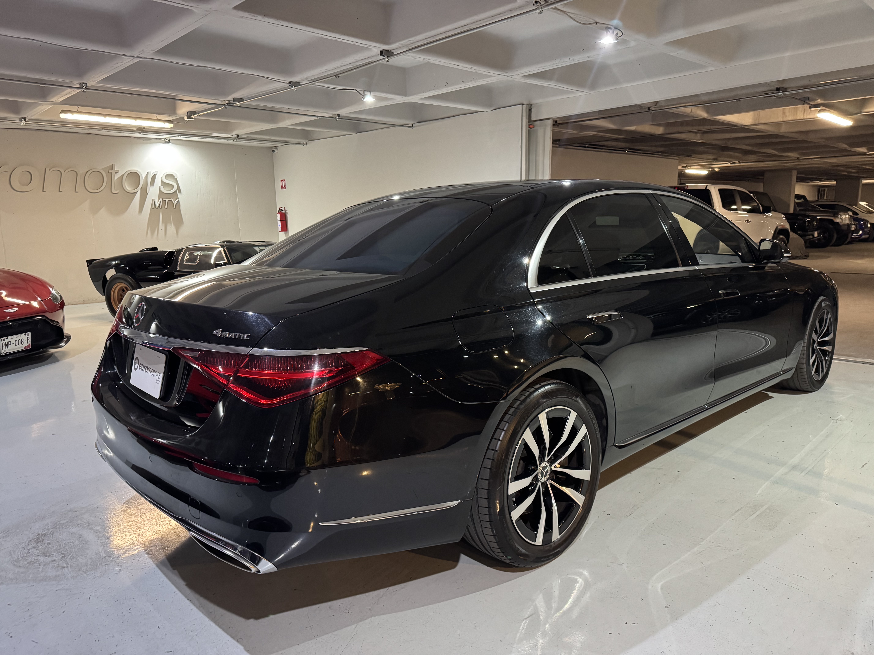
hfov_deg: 71.6
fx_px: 606
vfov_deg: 56.8
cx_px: 437
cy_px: 328
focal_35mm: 24
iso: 800
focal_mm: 6.76
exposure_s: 1/60
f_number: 1.78
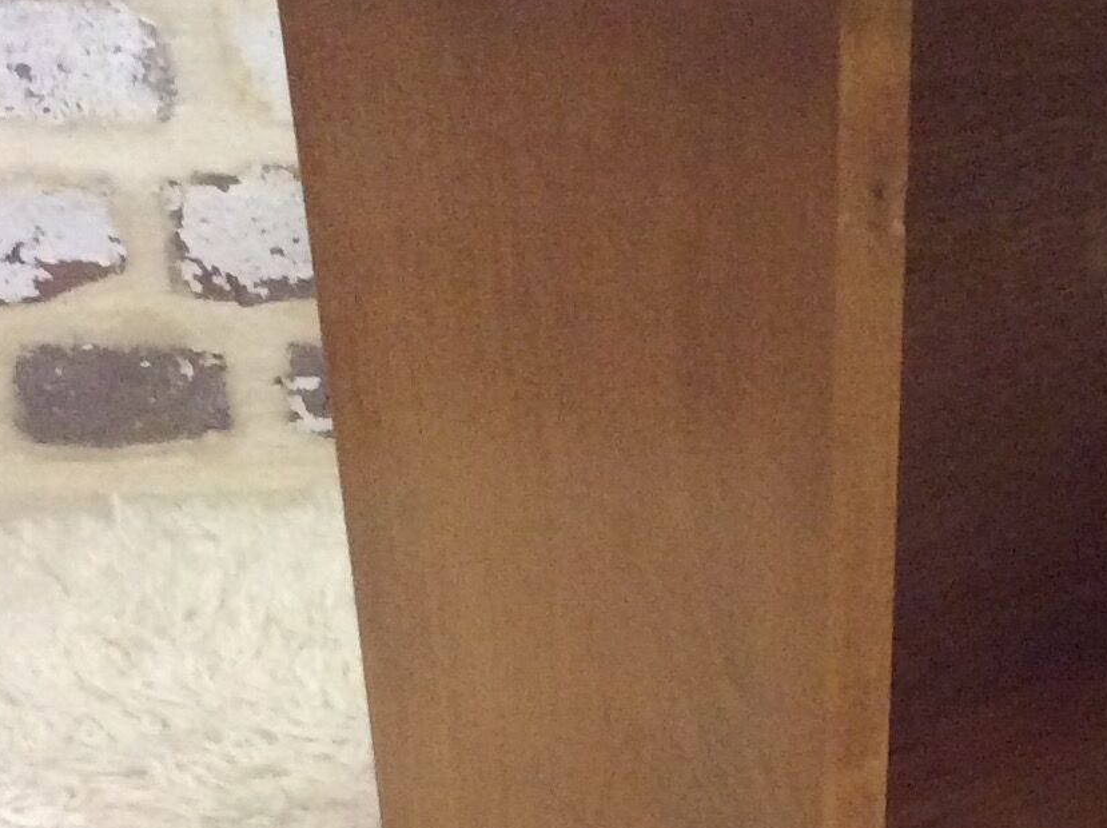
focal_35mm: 100
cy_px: 602
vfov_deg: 14.7
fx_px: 3195
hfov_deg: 18.9
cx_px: 1230
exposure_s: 1/17
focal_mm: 3.3
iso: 250
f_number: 2.4
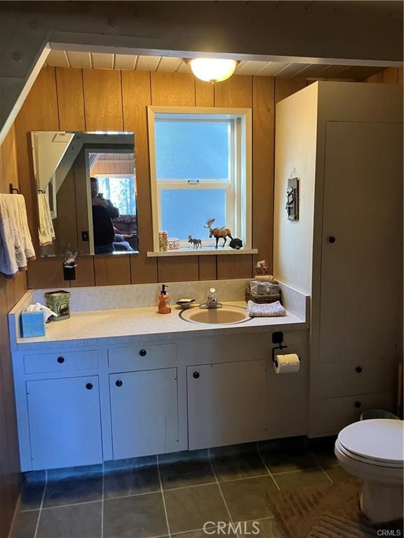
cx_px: 202
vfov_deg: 63.4
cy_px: 269
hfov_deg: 49.7
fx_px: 436
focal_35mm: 28
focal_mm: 3.99
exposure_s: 1/30
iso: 320
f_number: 1.8
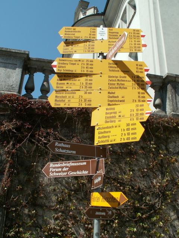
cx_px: 90
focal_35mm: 35
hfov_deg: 40.7
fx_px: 241
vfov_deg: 52.6
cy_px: 119
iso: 50
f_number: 6.3
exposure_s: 1/200
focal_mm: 5.86
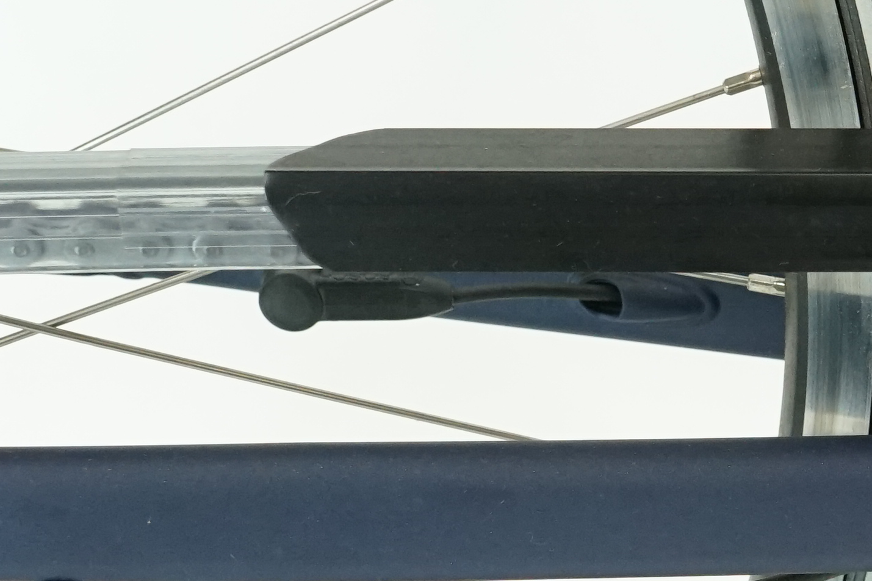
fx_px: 3051
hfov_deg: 15.9
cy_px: 411
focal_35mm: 126
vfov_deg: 10.9
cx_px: 913
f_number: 5.6
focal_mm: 30
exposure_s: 1/200
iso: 2500
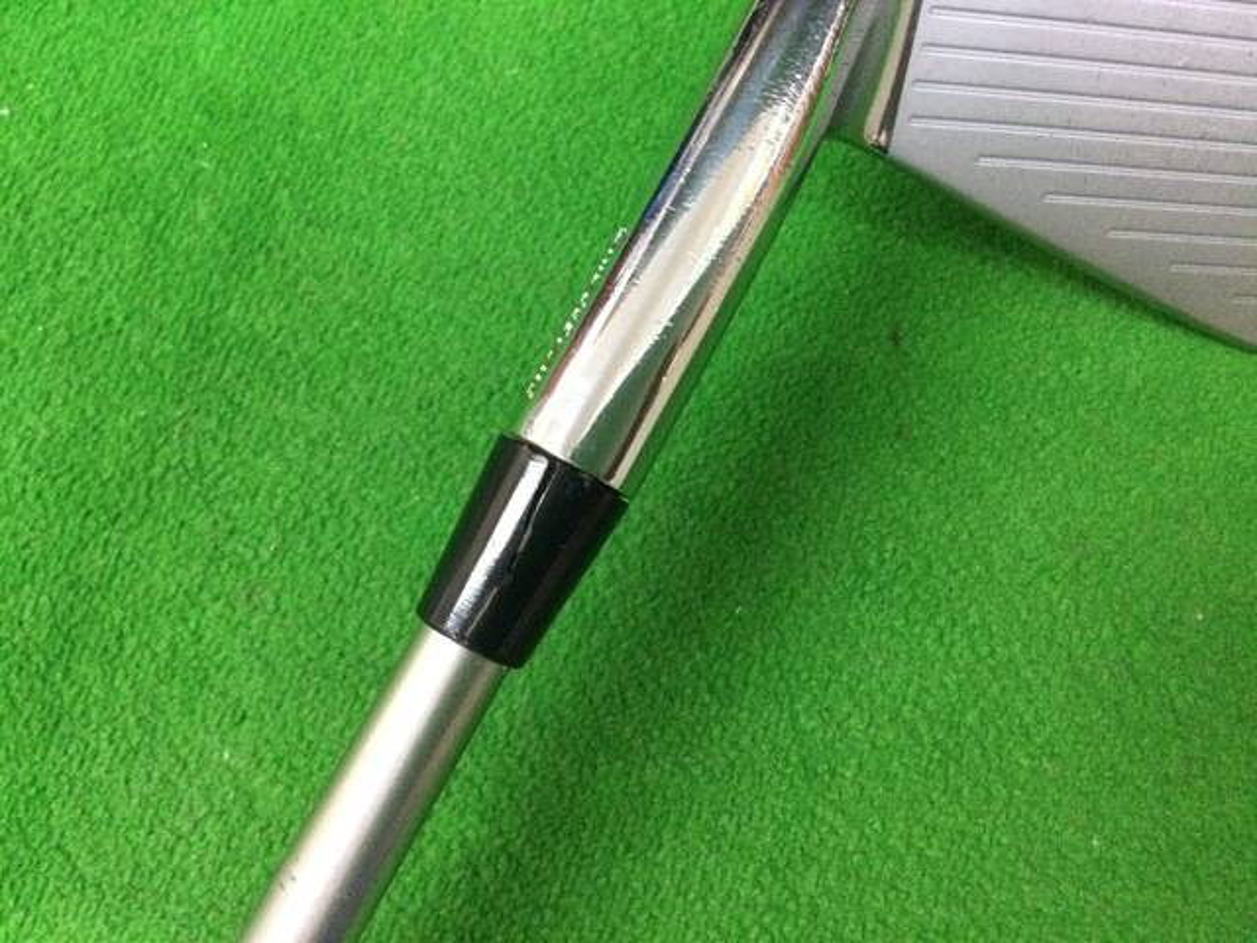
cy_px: 472
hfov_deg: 58.4
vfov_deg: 45.4
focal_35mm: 31
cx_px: 628
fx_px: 1126
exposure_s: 1/30
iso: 200
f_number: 2.4
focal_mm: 3.3
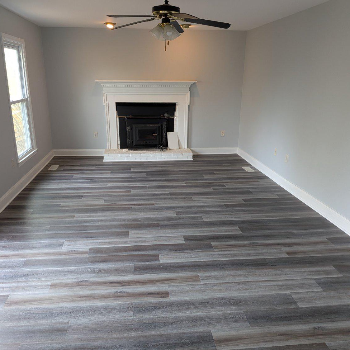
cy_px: 192
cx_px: 173
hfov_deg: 55.6
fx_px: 332
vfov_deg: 55.5
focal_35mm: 29
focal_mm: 4.53
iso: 124
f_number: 1.7
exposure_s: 1/60
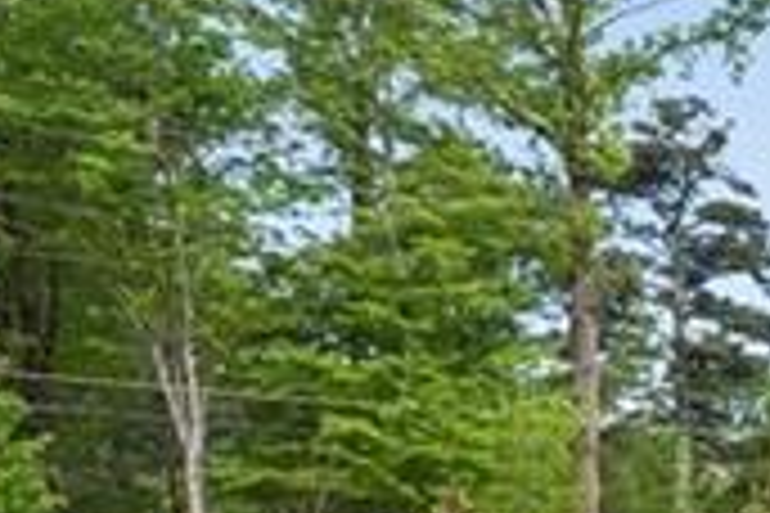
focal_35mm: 84
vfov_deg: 15.5
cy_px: 673
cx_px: 2170
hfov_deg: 12.4
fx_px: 1797
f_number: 8
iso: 100
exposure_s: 1/125
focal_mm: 14
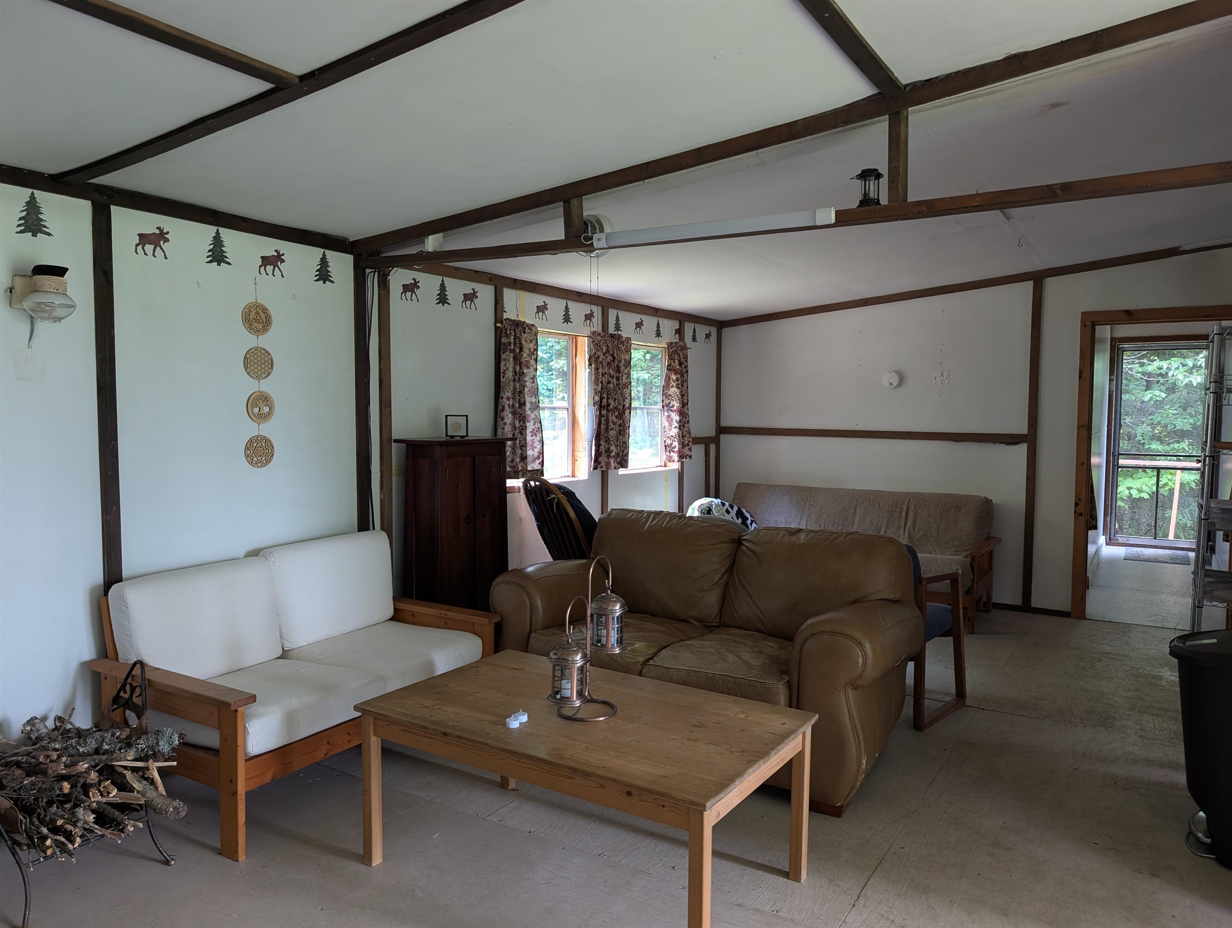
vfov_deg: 56.9
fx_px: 855
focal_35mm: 24
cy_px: 464
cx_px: 616
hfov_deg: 71.5
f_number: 1.68
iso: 137
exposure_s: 1/46.8
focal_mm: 6.9
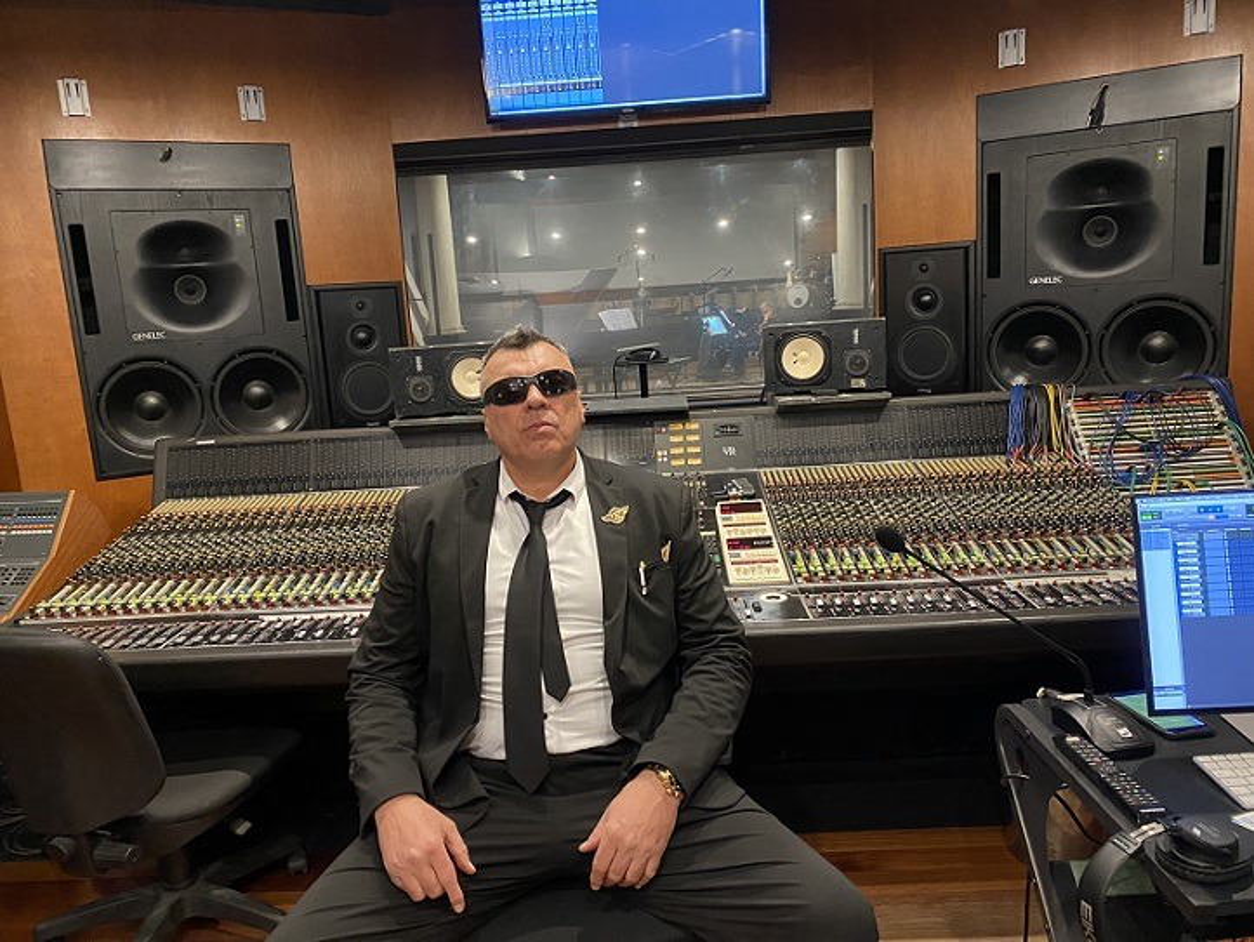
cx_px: 627
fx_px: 942
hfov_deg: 67.3
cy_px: 471
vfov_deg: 53.1
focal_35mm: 26
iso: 500
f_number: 1.8
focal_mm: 4.25
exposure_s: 1/40
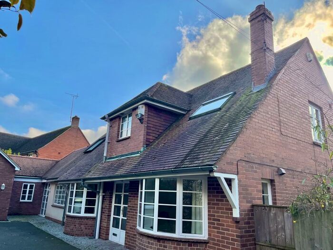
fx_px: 250
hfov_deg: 67.3
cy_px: 125
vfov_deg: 53.1
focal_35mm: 26
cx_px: 166
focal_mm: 5.1
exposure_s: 1/2545
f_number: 1.6
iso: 32
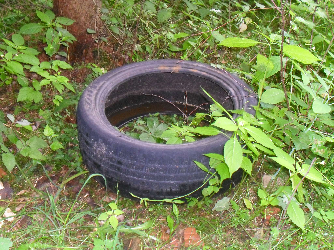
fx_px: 473
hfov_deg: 38.9
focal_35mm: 49
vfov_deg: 29.7
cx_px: 167
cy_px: 125
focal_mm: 8.7
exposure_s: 1/45
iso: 240
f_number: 3.9
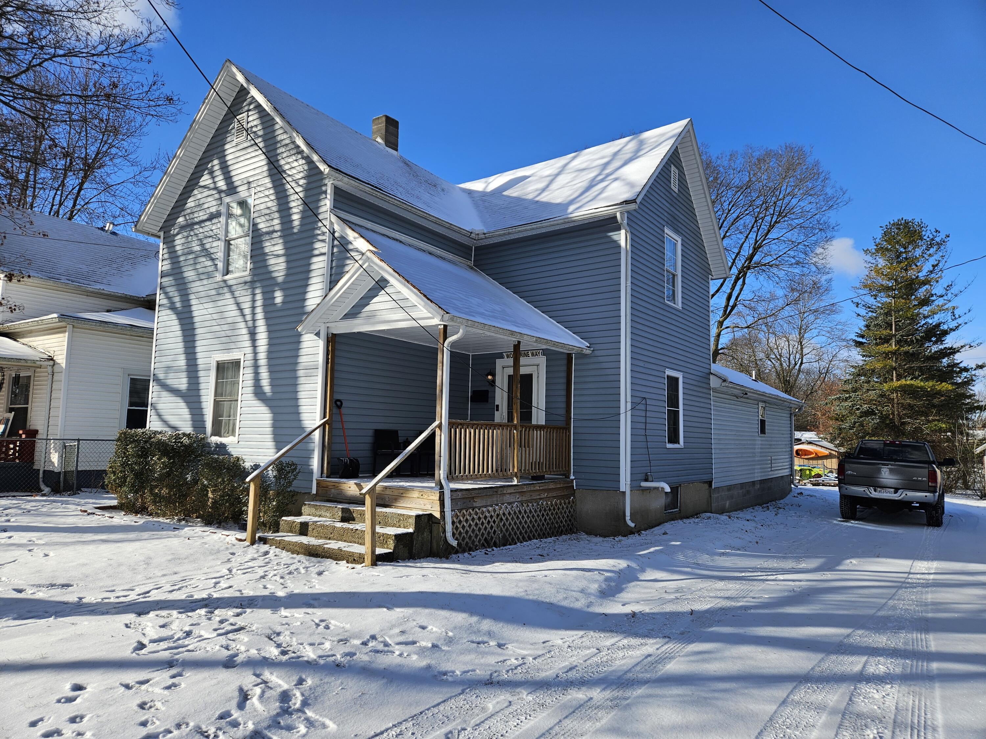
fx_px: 655
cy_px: 370
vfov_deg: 58.9
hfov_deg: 73.9
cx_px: 493
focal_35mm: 23
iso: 25
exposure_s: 1/1668
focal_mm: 5.4
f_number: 1.8
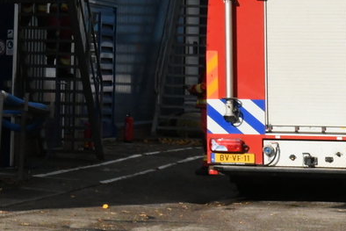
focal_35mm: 204
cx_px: 21
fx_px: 1961
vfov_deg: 6.6
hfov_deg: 10.0
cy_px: -115
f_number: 20
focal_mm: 45
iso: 3200
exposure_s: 1/1600
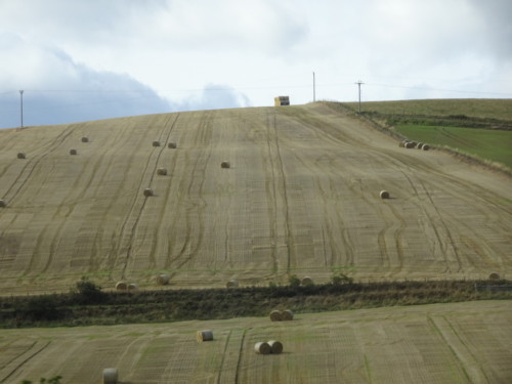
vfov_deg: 8.6
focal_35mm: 173
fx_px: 2559
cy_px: 192
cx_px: 256
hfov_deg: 11.4
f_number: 5.6
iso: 125
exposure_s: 1/200
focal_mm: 29.57
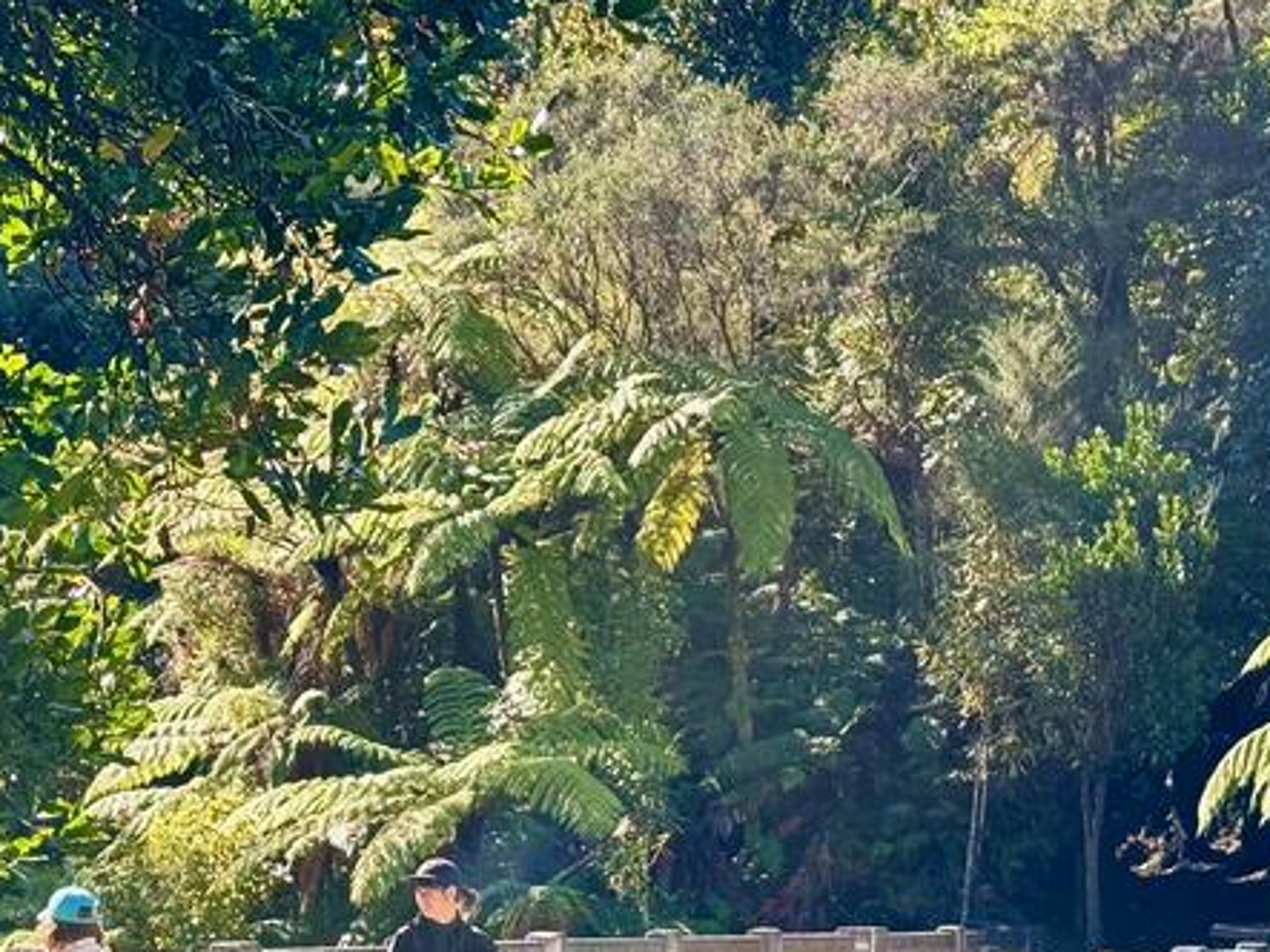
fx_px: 4071
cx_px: 301
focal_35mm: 111
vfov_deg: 13.1
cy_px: 1072
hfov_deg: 17.6
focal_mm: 6.76
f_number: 1.78
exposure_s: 1/681
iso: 64
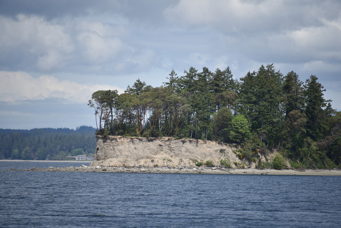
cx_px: 170
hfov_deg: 6.9
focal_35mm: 300
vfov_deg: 4.6
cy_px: 114
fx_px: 2842
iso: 125
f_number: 5.6
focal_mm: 300
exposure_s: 1/640
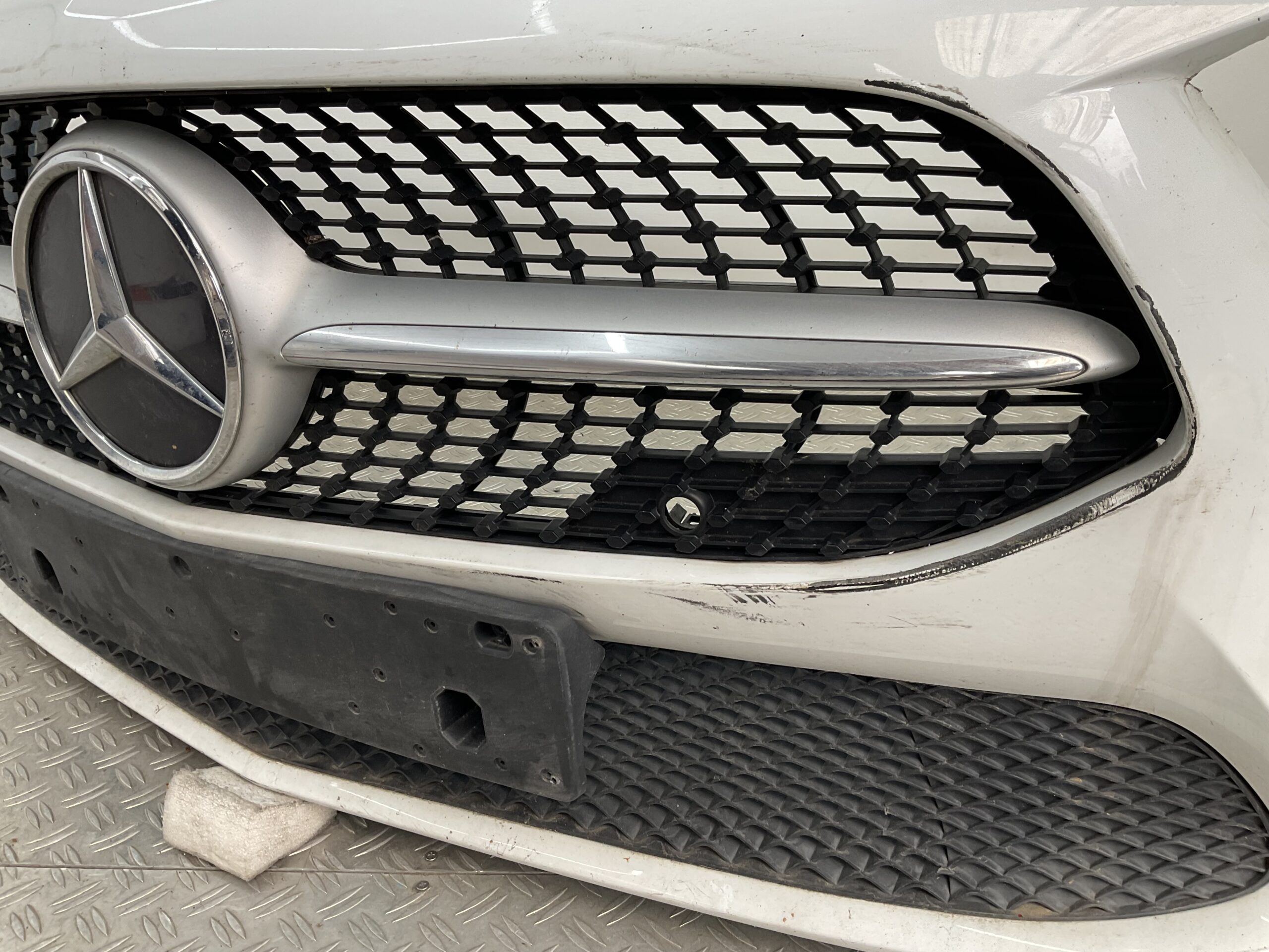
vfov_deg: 48.2
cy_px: 476
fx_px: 1063
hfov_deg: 61.7
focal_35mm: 29
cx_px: 634
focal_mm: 3
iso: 32
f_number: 1.8
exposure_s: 1/100
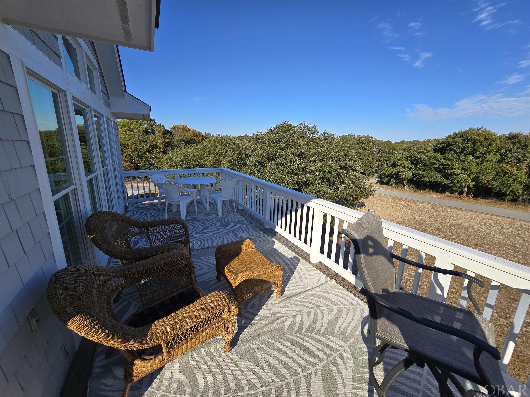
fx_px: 199
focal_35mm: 13
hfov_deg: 106.2
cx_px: 265
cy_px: 198
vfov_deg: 89.9
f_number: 2.2
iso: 50
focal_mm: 2.2
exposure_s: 1/2163
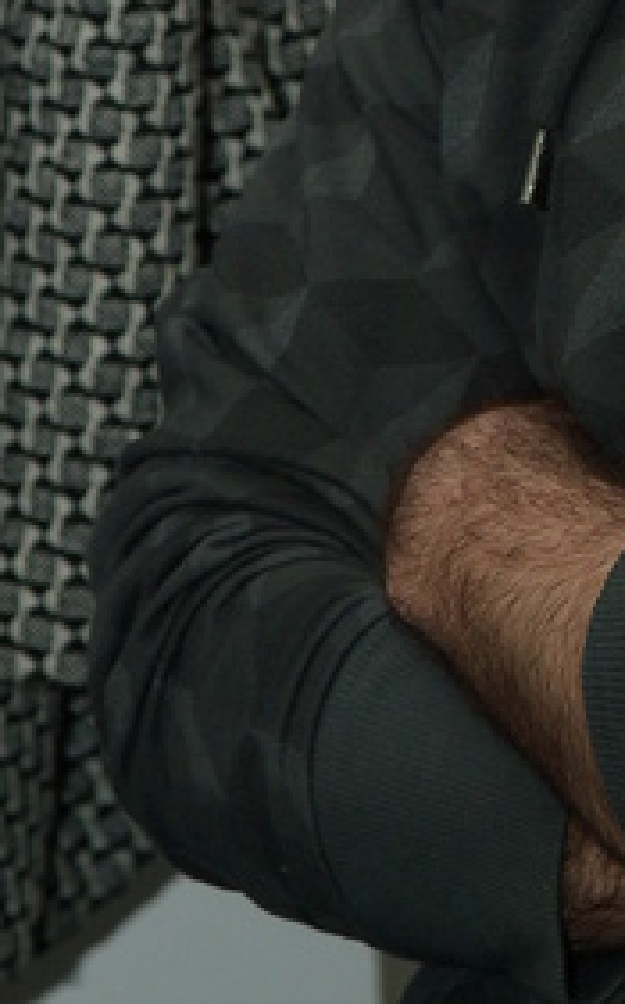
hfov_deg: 3.3
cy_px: -486
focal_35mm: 396
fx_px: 10813
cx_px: 800
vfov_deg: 5.3
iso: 250
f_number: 5.6
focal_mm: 75
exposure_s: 1/125
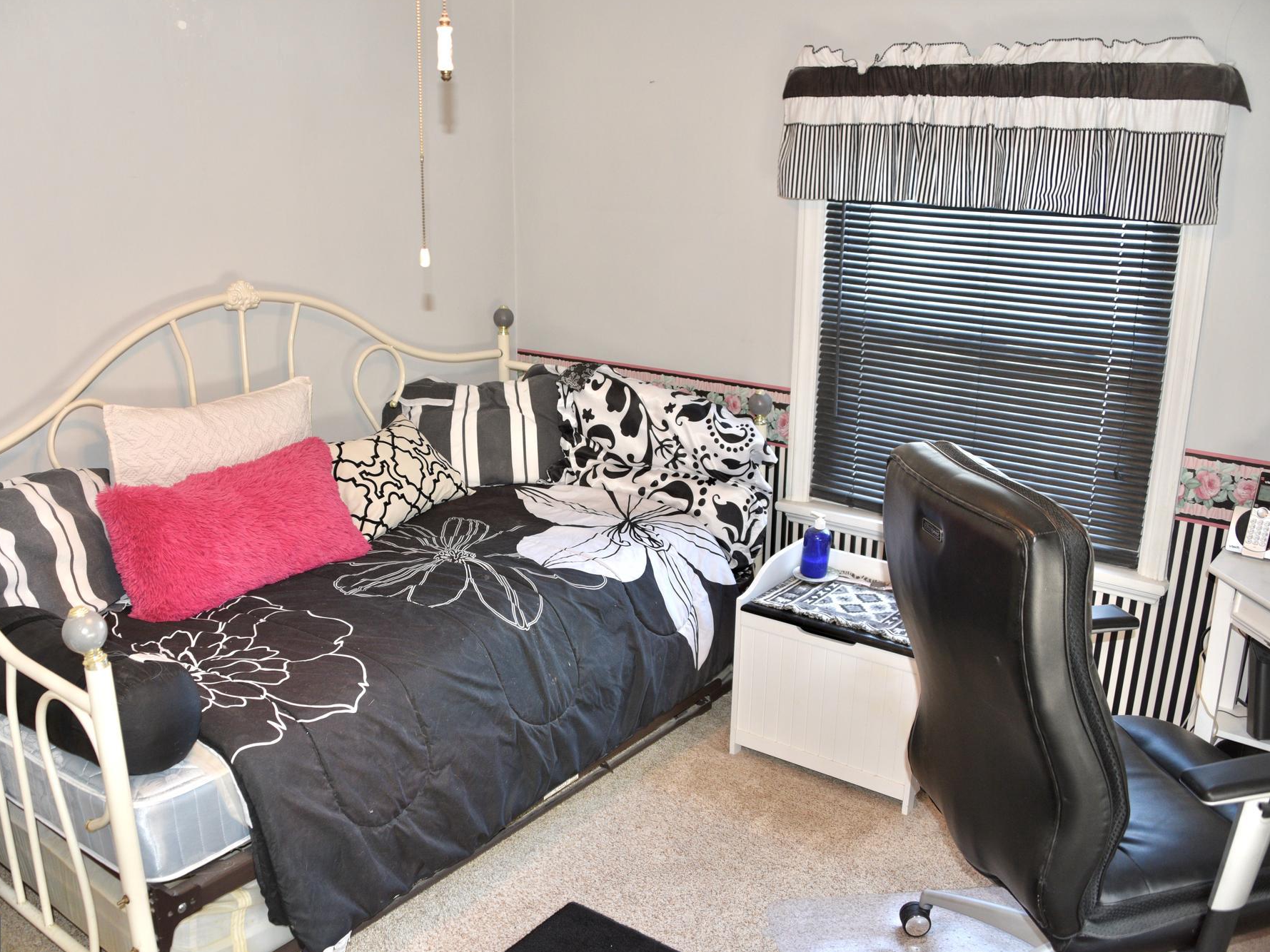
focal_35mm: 31
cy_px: 479
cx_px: 573
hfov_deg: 58.2
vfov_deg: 45.4
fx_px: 1137
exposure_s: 1/60
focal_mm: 28
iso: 800
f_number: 4
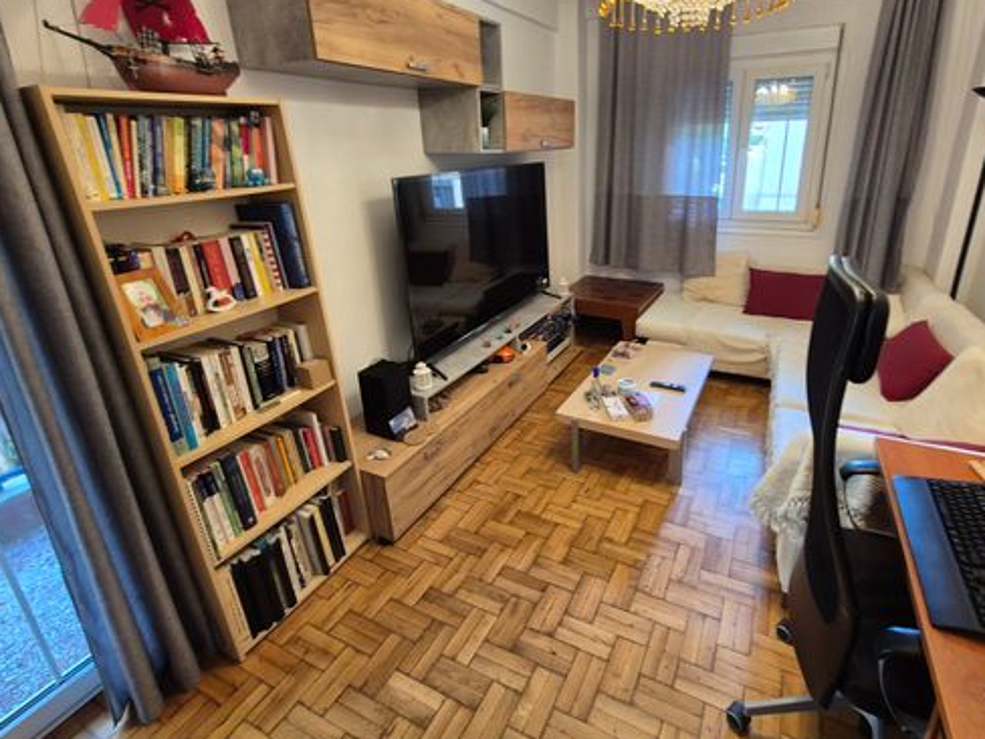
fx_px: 455
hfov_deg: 94.1
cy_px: 315
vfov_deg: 77.6
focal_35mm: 16
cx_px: 547
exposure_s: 1/50
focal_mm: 2.2
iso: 320
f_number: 2.2
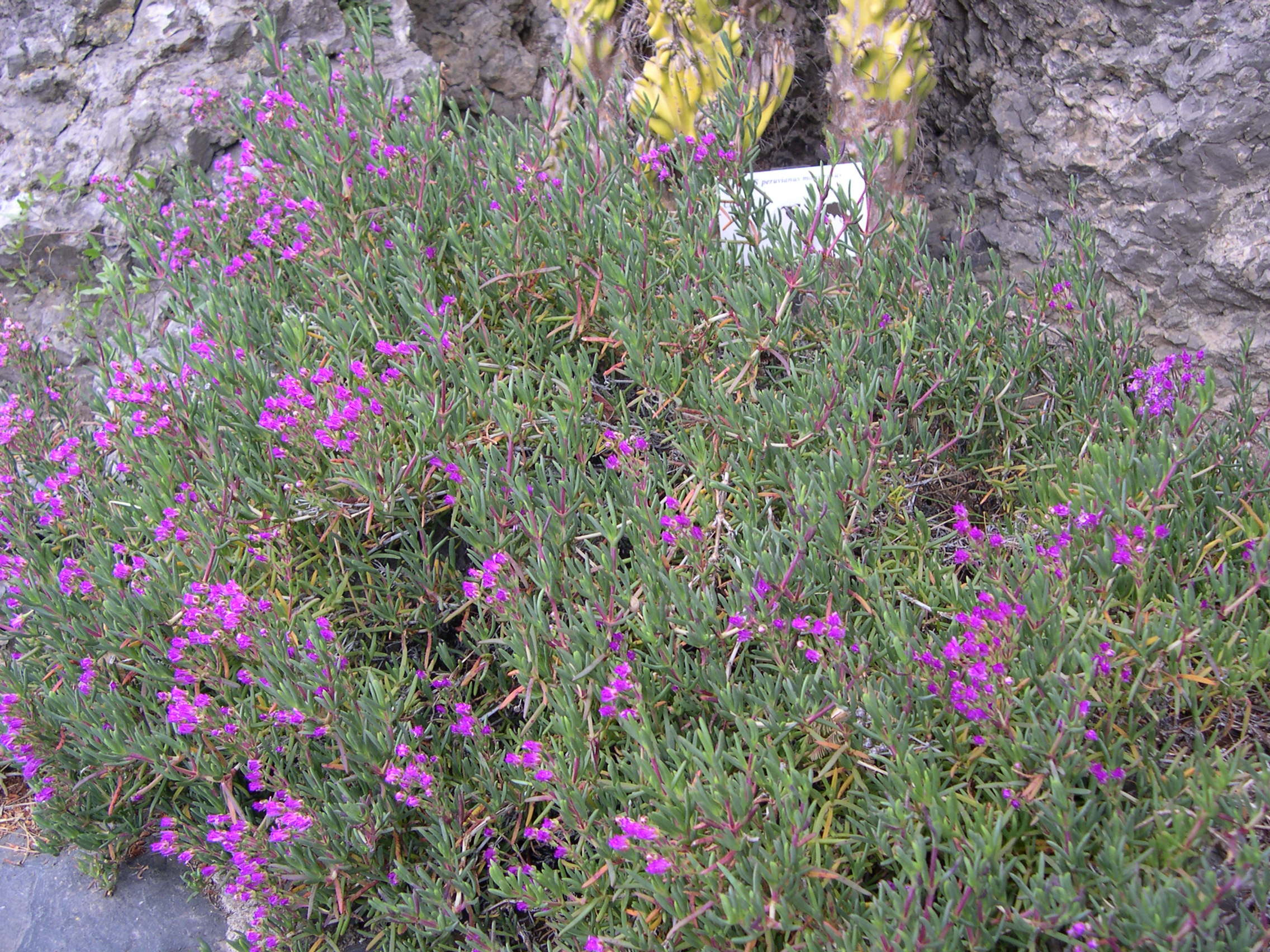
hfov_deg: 49.0
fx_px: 1394
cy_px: 476
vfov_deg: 37.7
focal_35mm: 38
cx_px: 635
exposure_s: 1/58
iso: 100
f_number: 2.8
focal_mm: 8
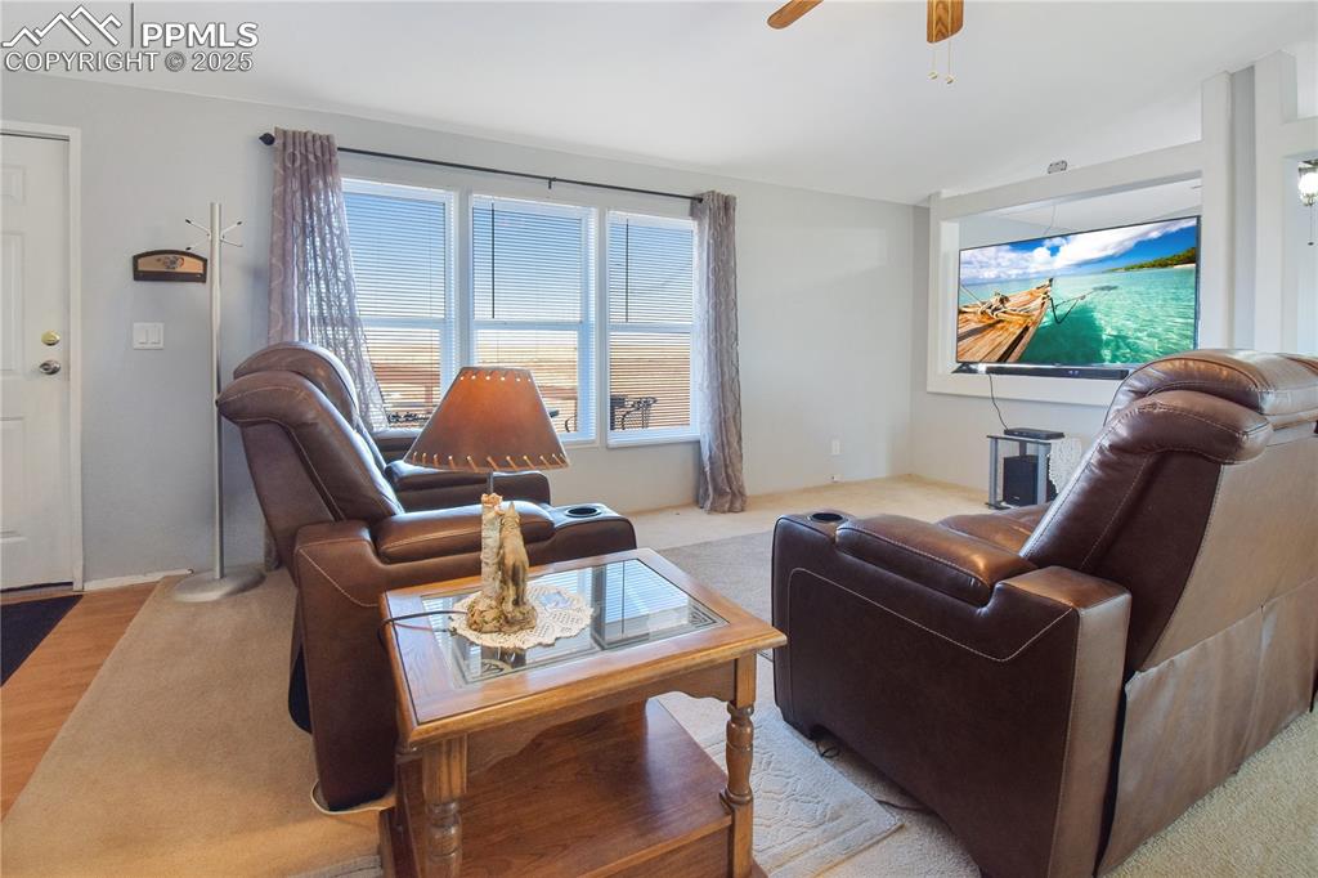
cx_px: 659
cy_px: 439
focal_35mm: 15
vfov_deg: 77.3
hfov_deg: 100.4
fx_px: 549
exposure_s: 1/25
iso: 320
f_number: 8
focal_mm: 10
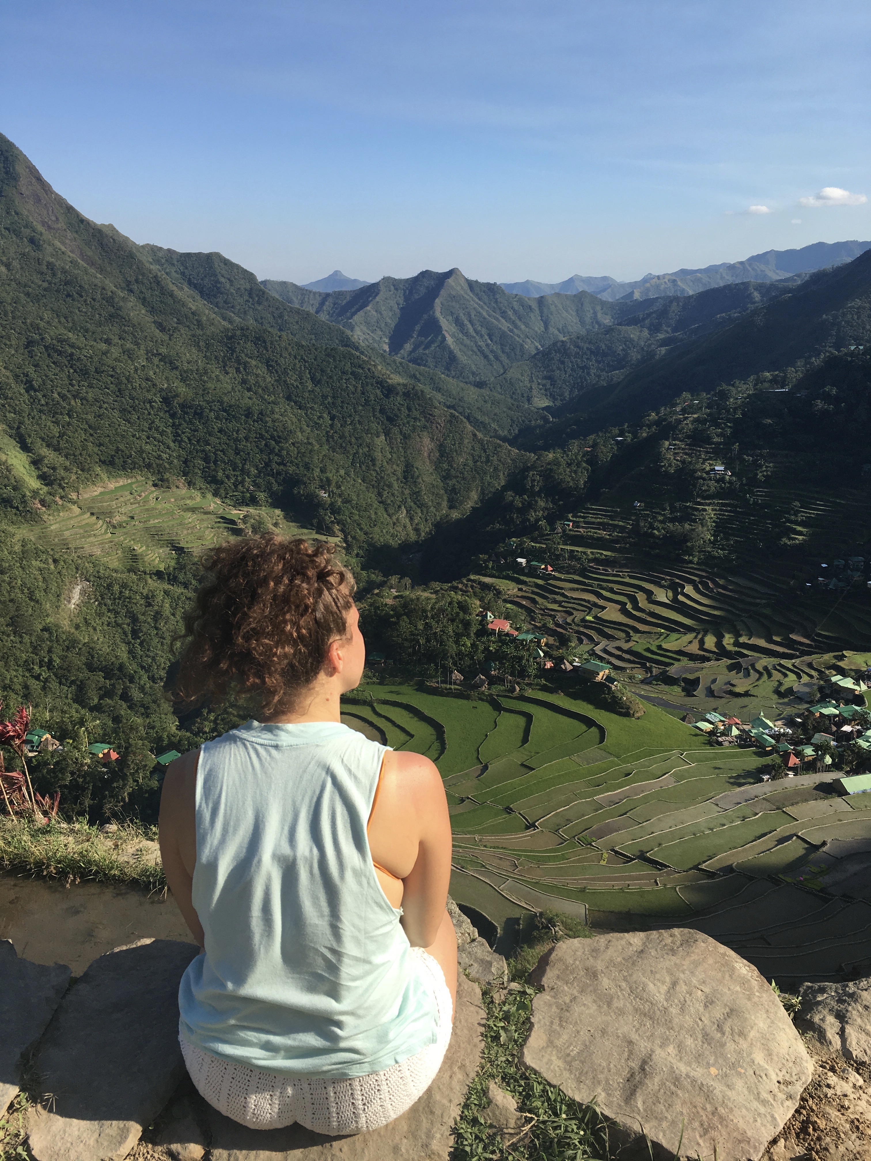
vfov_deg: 61.7
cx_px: 436
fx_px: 973
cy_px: 580
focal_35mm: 29
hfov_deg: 48.2
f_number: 2.2
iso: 25
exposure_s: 1/1115
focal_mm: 4.15
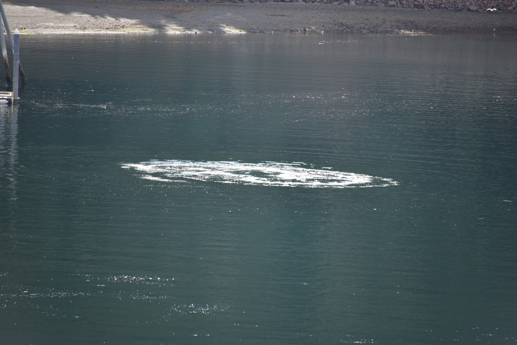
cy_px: 172
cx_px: 258
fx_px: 4309
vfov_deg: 4.6
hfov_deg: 6.9
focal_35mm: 300
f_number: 5.6
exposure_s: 1/640
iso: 400
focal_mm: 300
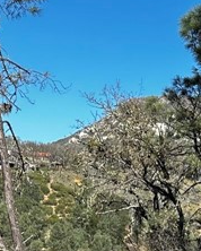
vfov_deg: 16.3
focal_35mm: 108
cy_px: 370
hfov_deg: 14.3
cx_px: 94
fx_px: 802
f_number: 1.78
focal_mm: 6.86
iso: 80
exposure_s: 1/2809
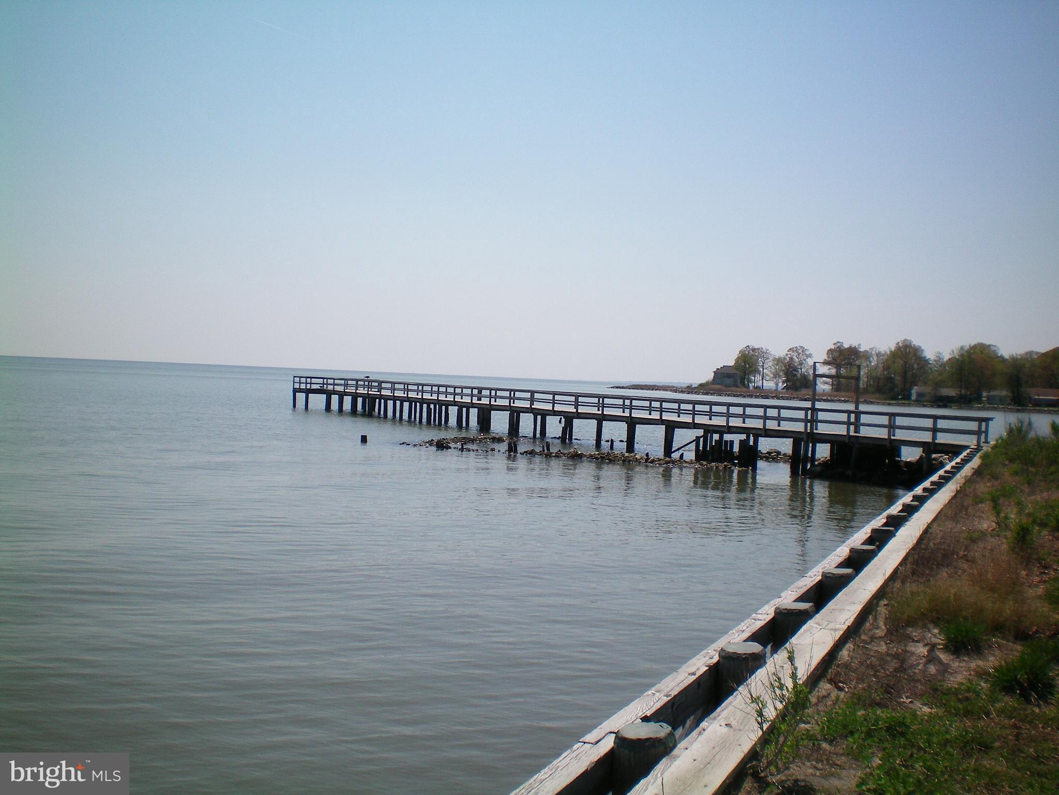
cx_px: 530
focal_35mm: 38
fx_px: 1163
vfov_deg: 37.7
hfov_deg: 49.0
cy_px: 398
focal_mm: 6.3
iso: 64
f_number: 4.6
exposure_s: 1/1000
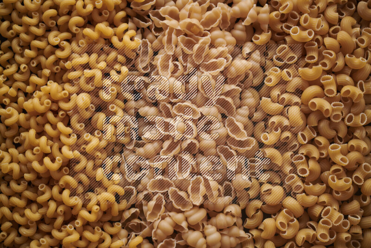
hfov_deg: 39.6
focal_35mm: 50
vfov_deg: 27.0
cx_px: 186
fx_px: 515
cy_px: 124
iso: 160
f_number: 8
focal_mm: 50
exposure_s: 1/100
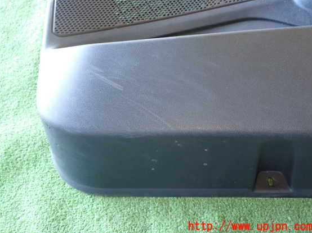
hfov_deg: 47.9
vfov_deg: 36.8
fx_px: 351
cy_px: 107
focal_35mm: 39
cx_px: 146
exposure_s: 1/30
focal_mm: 6.37
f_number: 2.5
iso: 800
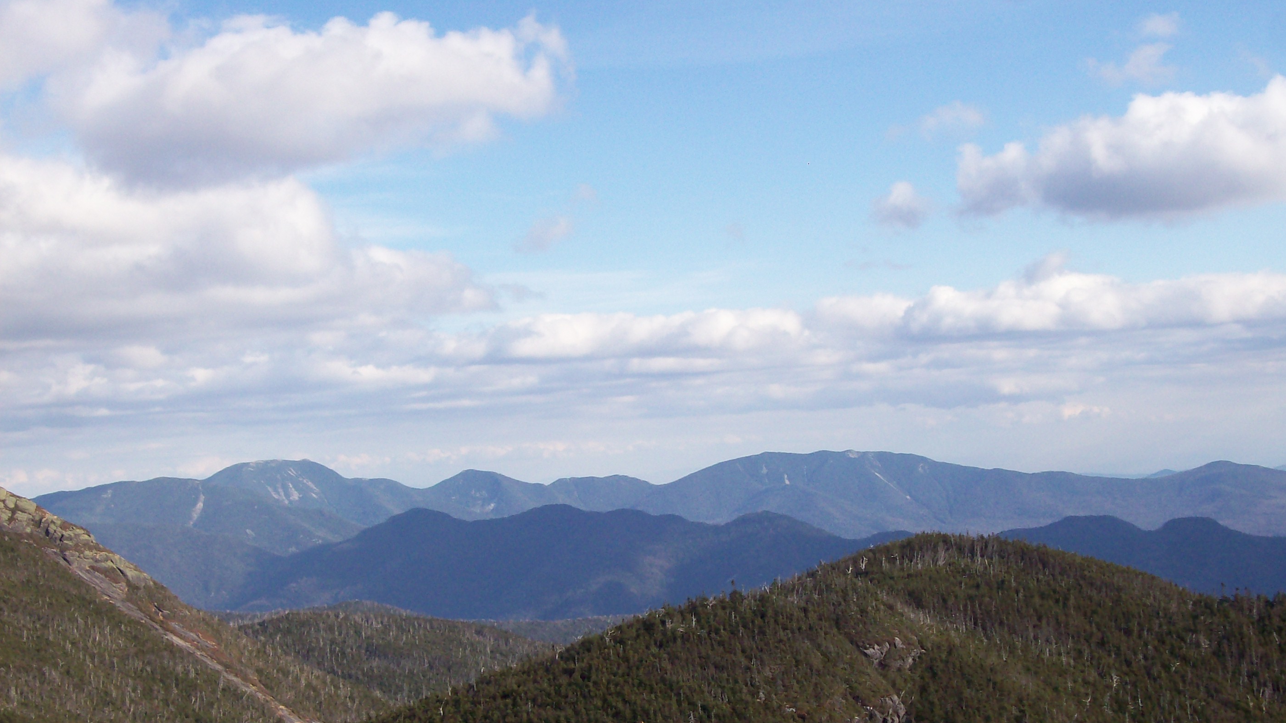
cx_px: 650
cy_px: 471
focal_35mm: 62
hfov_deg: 33.8
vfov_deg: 19.4
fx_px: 2114
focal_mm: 9.4
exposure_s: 1/356
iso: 80
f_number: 6
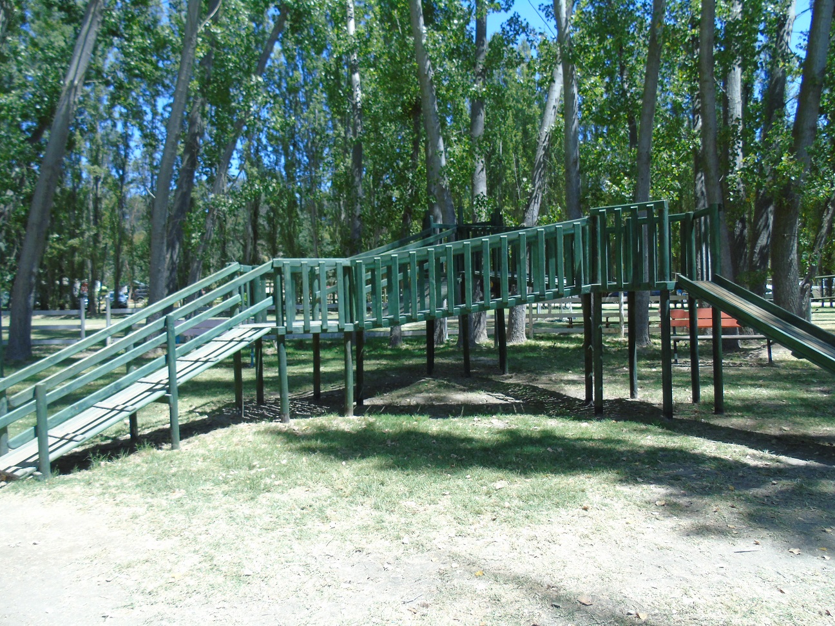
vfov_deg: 54.9
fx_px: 603
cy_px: 313
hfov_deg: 69.4
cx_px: 418
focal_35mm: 25
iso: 80
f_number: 3.4
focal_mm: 4.4
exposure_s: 1/400
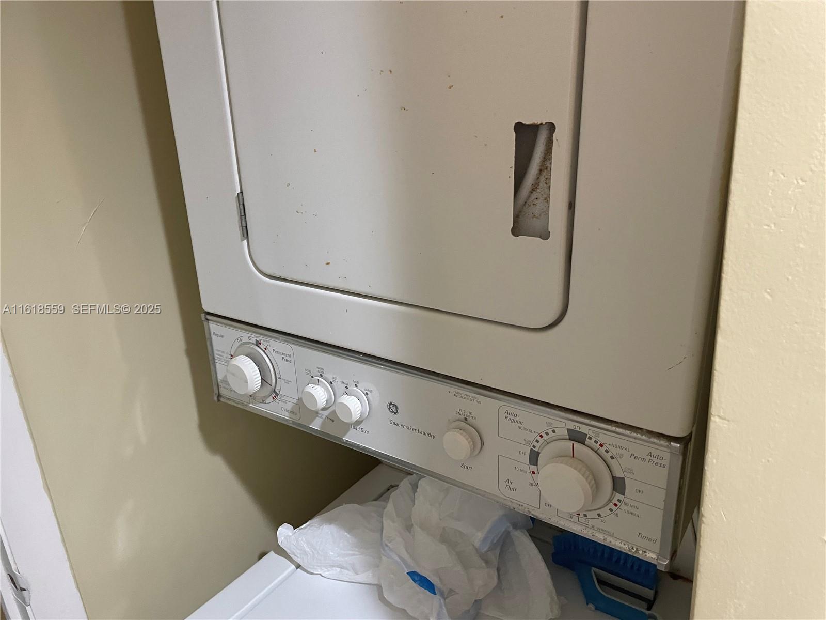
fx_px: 620
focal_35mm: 26
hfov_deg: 67.3
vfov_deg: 53.1
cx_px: 413
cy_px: 310
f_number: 1.6
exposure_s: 1/60
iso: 200
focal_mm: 4.2
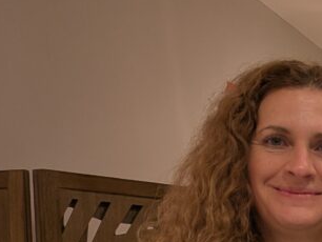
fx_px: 912
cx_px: 585
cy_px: 350
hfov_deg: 16.6
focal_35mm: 98
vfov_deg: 14.2
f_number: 1.89
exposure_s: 1/100
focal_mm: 5.43
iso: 70
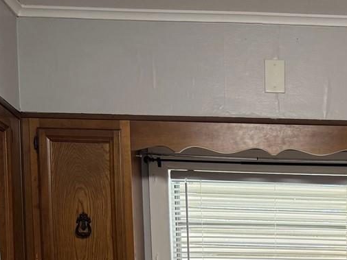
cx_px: 334
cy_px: 390
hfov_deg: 24.6
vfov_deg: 17.4
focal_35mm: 76
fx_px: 762
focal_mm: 6.76
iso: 125
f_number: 1.78
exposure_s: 1/60
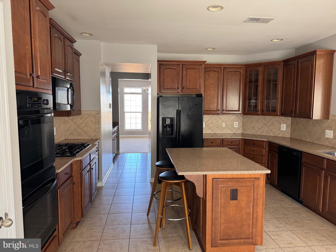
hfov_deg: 71.6
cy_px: 126
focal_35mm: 24
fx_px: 233
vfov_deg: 56.8
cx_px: 168
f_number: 1.78
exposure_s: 1/71
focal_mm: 6.76
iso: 200
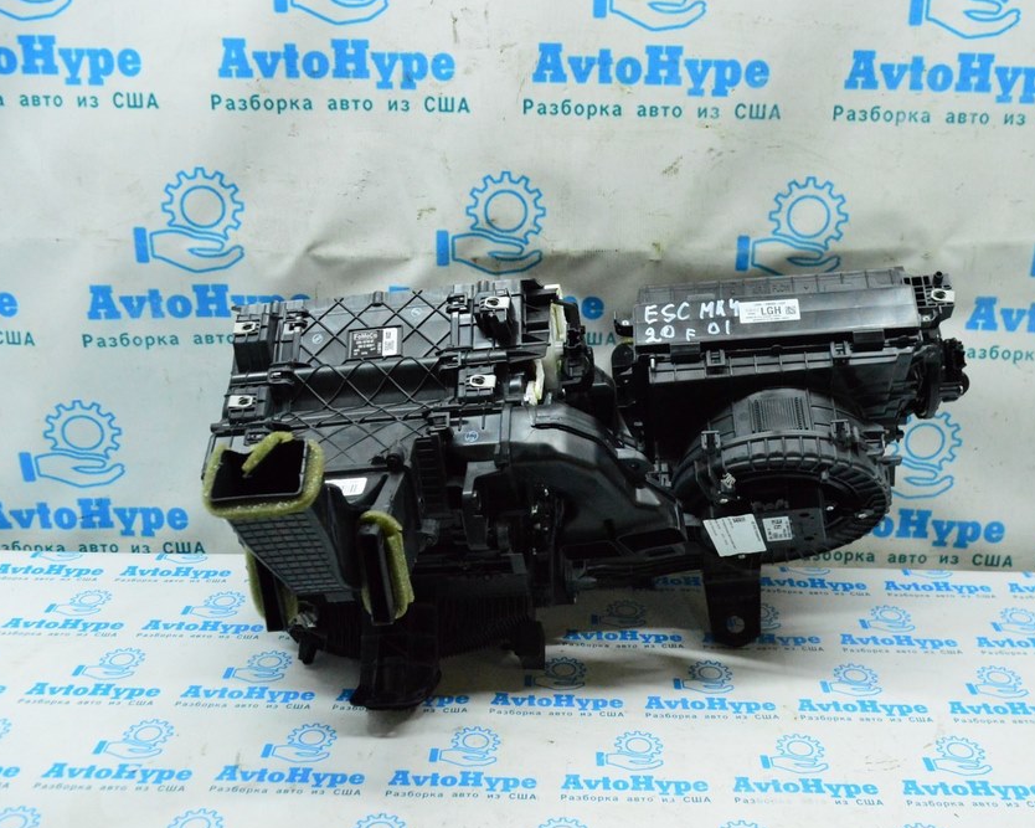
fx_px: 1164
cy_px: 413
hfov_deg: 47.9
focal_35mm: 38
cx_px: 556
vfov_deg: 39.2
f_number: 6.3
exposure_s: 1/320
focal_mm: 22
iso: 6400
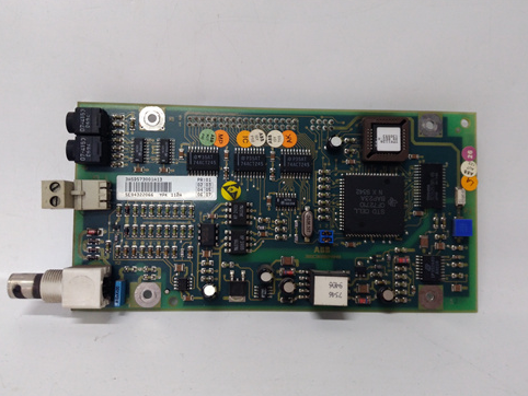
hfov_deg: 63.4
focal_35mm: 28
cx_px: 261
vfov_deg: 49.8
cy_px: 200
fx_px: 427
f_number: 2
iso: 205
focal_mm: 3.79
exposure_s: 1/33
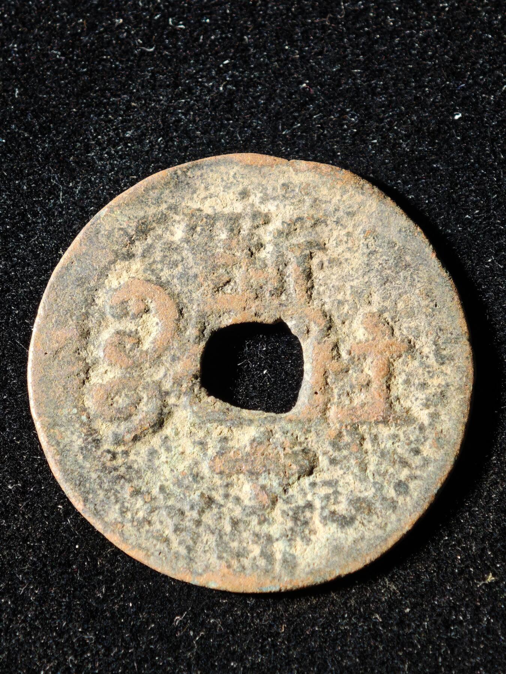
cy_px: 337
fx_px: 2124
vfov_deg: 18.0
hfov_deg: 13.6
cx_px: 253
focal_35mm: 109
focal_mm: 9
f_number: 2
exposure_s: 1/100
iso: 250
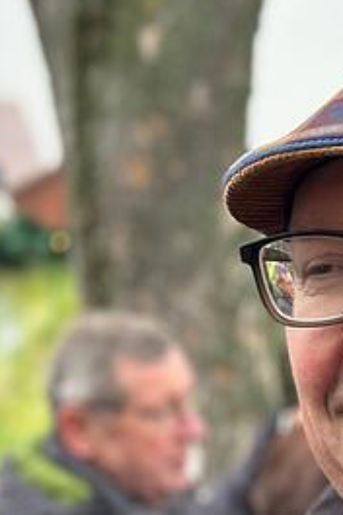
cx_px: 542
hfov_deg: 8.8
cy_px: 435
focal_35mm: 151
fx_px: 2158
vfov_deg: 13.5
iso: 80
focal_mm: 6.86
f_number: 1.78
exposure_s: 1/303
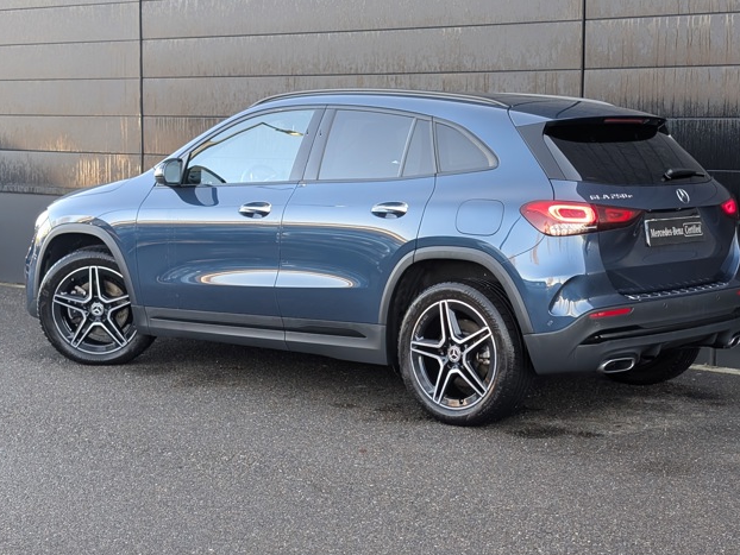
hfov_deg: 30.7
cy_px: 240
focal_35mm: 63
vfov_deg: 23.3
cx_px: 406
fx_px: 1347
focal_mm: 6.9
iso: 169
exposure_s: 1/366
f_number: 1.68
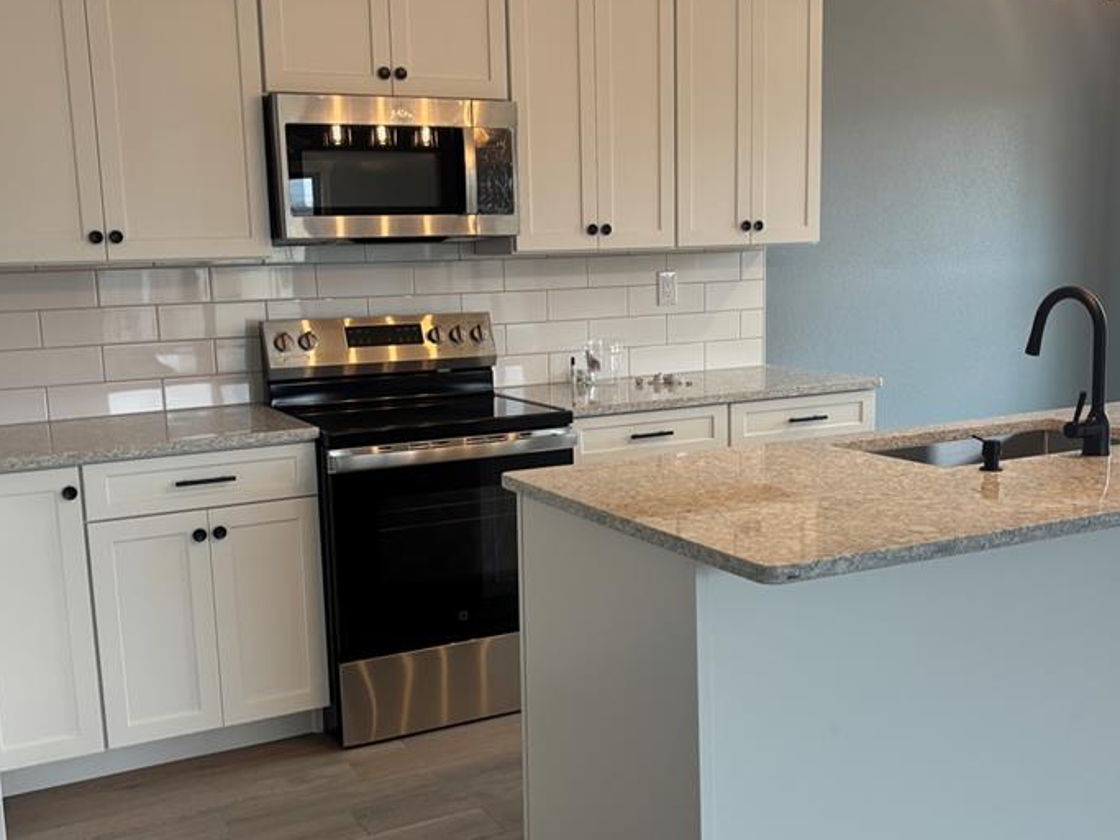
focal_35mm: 39
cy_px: 477
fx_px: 1262
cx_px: 572
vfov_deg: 36.7
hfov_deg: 47.9
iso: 125
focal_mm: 5.96
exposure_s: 1/120
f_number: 1.6
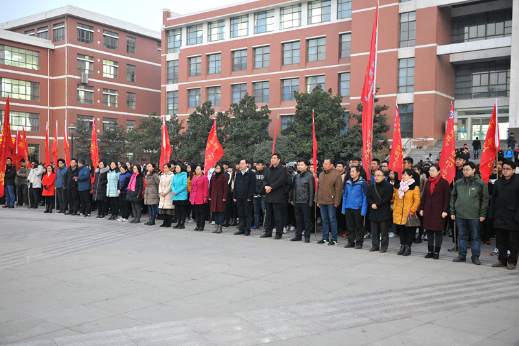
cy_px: 173
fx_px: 519
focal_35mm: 36
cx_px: 260
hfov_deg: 53.1
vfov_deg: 36.9
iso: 1250
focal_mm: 36
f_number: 4
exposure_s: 1/30
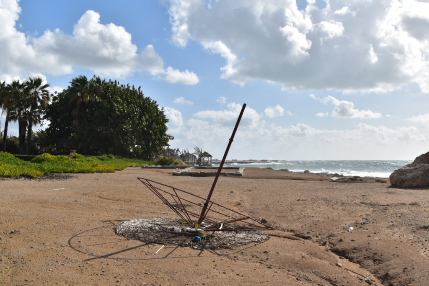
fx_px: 465
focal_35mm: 39
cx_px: 214
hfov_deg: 49.5
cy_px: 143
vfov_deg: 34.2
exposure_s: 1/640
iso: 200
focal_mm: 26
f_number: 11
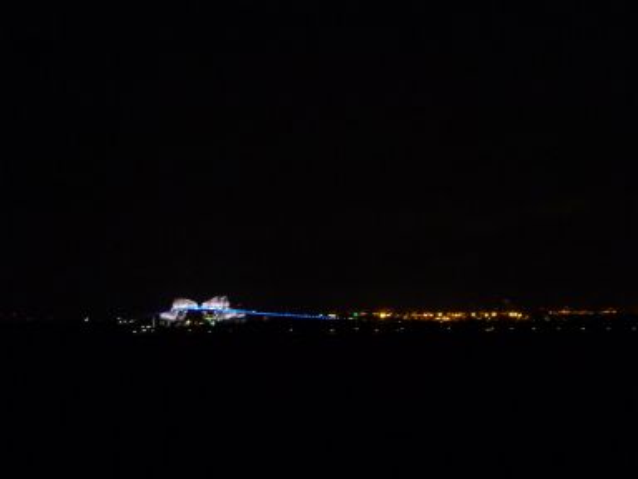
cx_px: 319
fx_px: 1898
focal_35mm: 103
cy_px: 240
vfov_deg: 14.4
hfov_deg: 19.1
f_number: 5.7
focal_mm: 18.3
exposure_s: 1/3.2
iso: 800
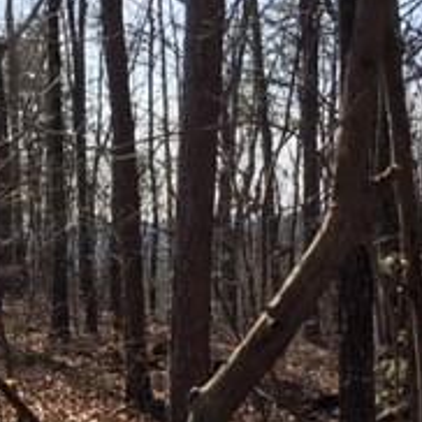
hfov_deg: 18.6
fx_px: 1241
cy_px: 352
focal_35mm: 90
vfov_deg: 19.1
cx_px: -32
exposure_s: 1/725
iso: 25
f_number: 2.2
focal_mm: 4.15
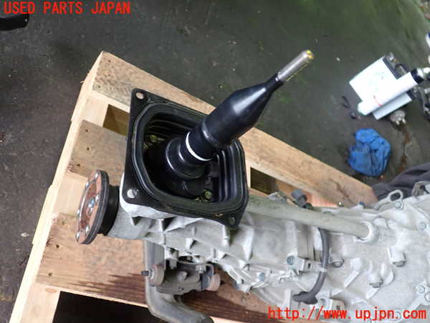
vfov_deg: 46.8
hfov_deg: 60.0
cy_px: 162
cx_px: 215
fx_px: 373
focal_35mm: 30
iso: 200
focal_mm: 5.4
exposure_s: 1/30
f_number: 2.3
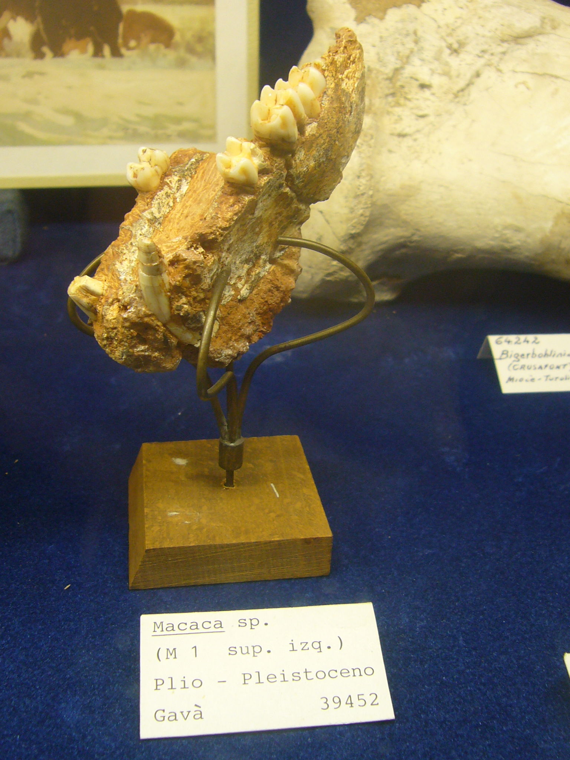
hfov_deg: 36.0
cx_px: 285
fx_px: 878
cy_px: 380
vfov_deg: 46.8
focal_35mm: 40
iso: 100
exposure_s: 1/25
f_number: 2.8
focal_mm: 4.7
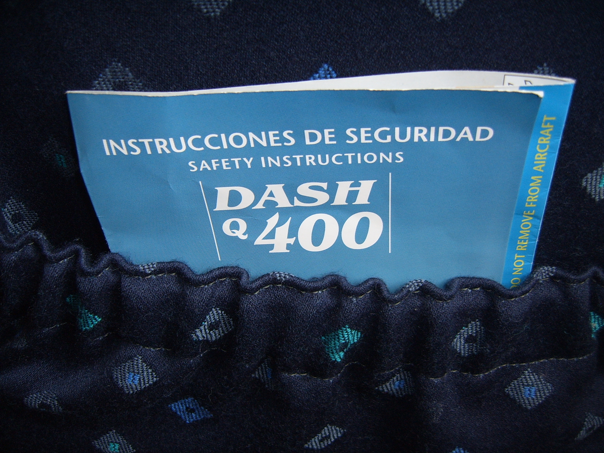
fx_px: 611
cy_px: 226
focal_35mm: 35
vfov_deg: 40.7
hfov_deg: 52.6
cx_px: 302
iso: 69
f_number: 2.8
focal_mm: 5.8
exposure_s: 1/30
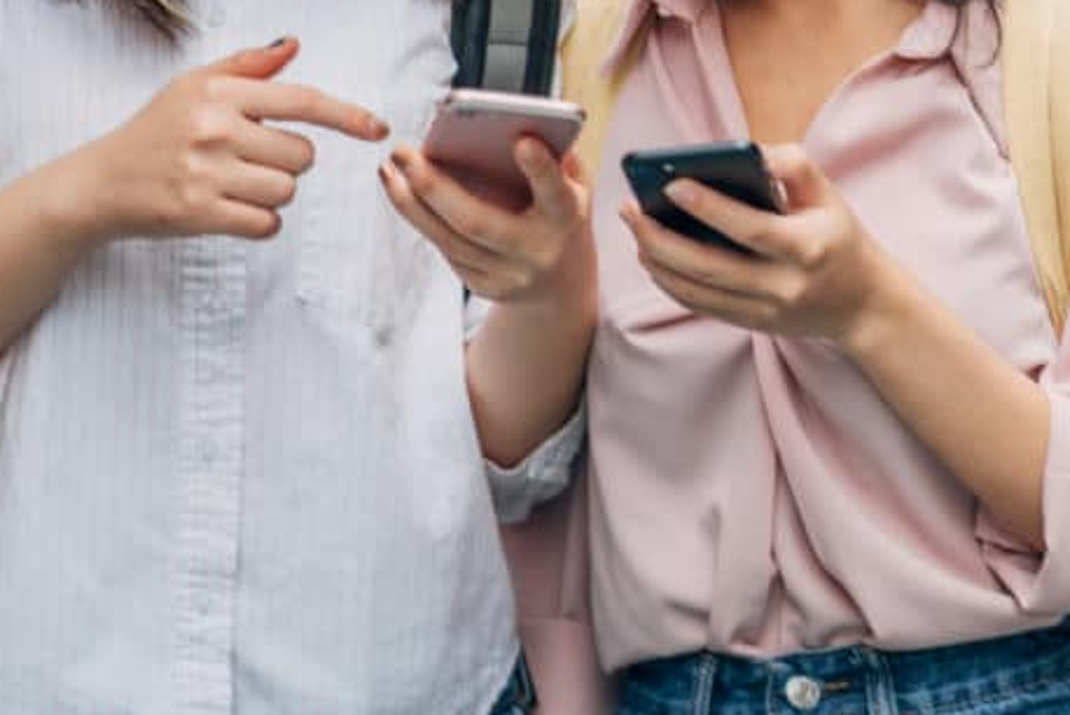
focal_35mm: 190
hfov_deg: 10.8
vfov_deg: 7.2
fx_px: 5651
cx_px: 974
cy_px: -71
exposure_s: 1/200
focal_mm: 85
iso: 125
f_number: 2.8
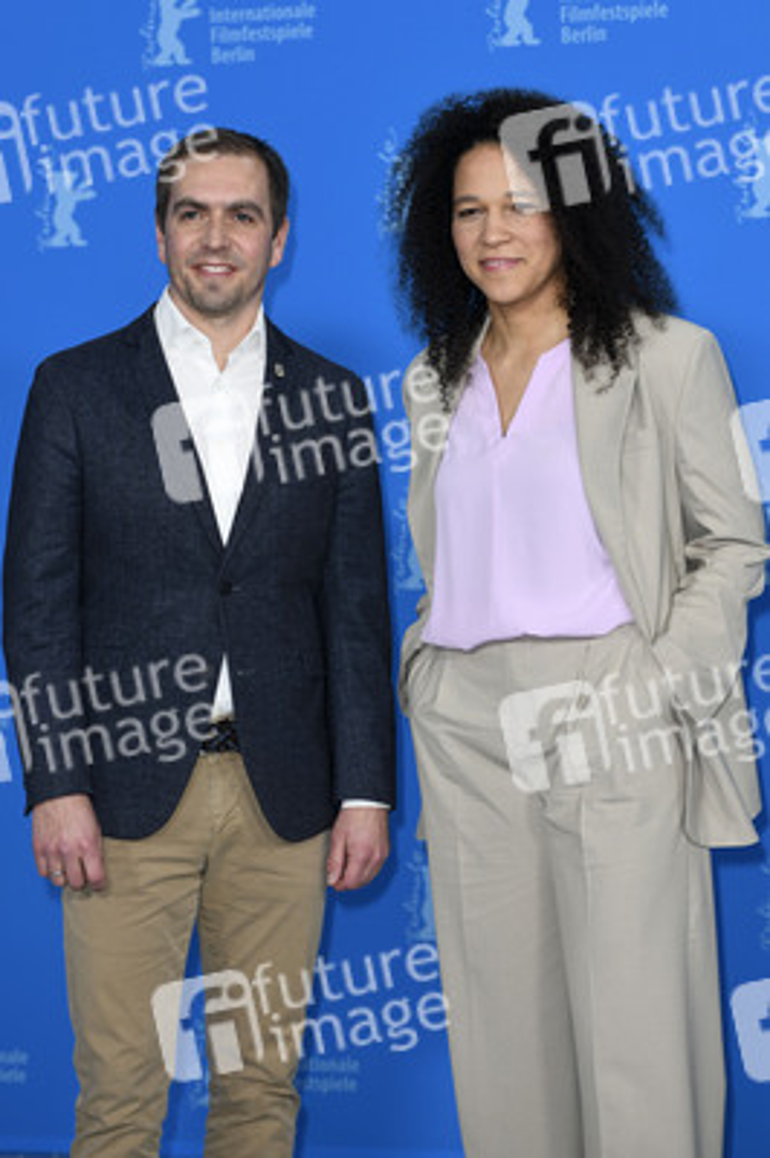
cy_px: 579
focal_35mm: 82
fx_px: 2635
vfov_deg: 24.8
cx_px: 385
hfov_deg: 16.6
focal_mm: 82
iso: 640
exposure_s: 1/400
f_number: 3.5
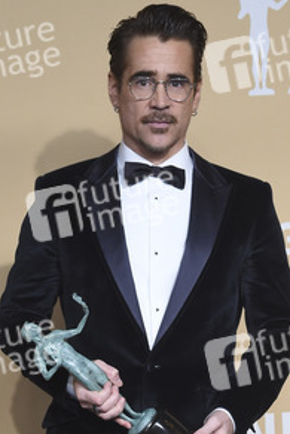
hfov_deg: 16.1
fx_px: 1026
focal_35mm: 85
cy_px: 281
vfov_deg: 23.8
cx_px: 146
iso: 2000
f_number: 6.3
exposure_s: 1/250
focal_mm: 62
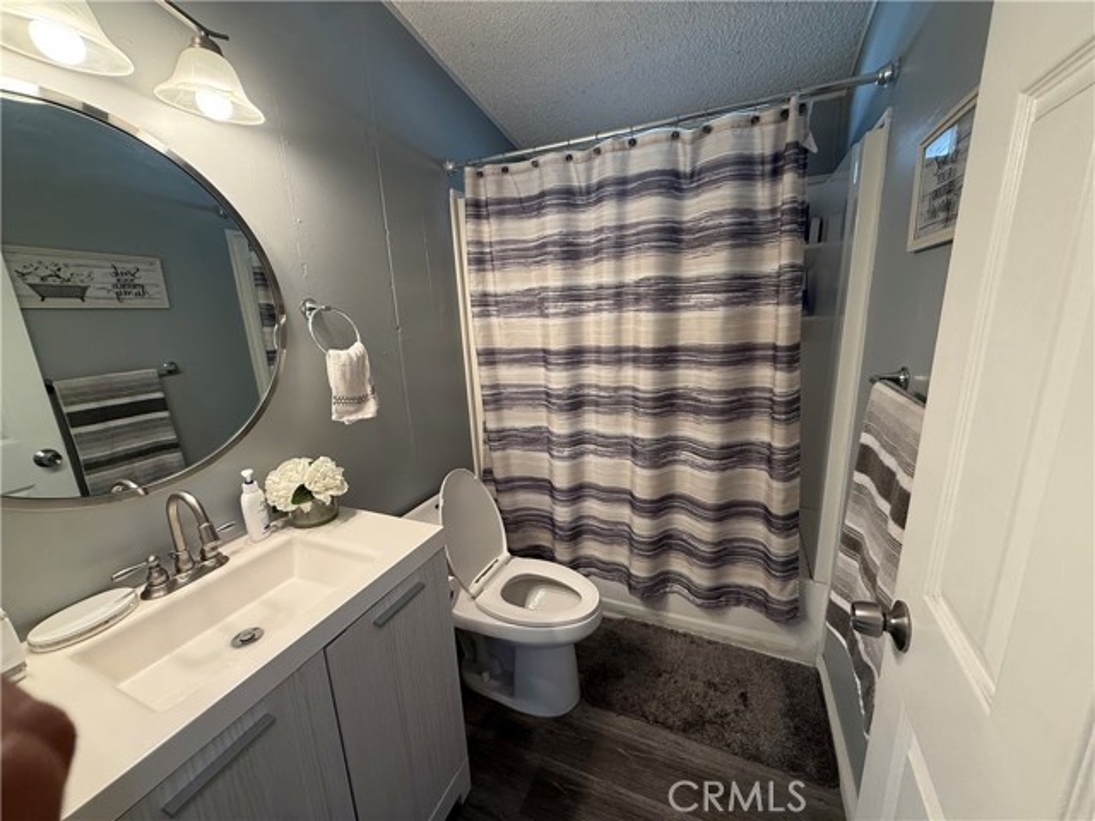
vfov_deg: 85.7
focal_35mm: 14
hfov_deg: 102.1
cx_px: 548
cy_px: 410
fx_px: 443
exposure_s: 1/99
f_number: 2.2
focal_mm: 2.22
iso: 200
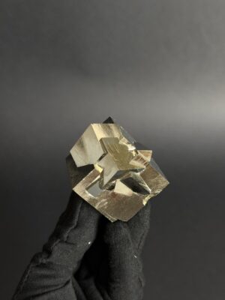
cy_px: 150
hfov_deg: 30.3
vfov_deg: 39.7
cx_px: 112
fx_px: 416
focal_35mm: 48
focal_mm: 6.76
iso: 80
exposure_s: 1/100
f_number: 1.78
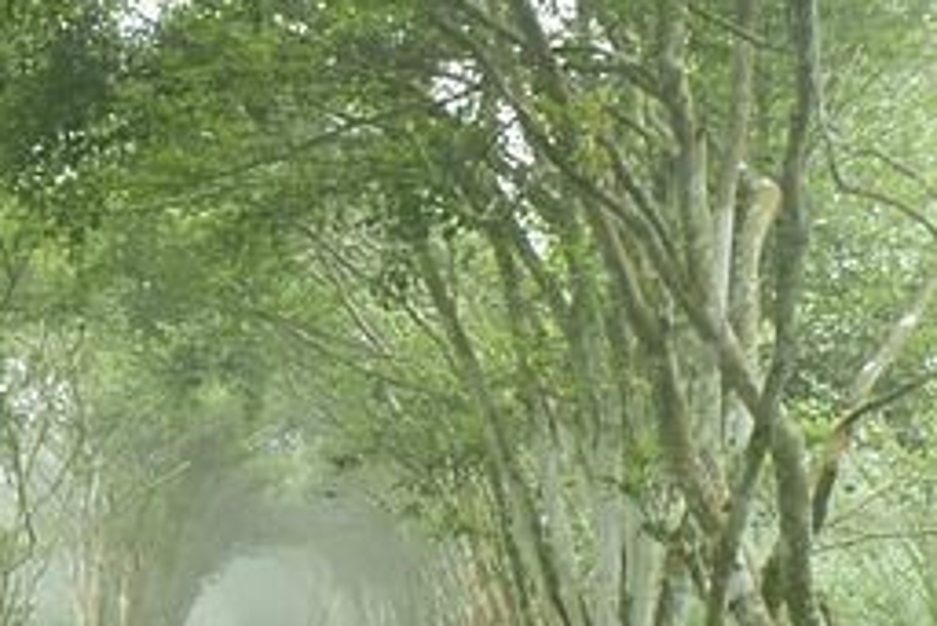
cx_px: -461
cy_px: 646
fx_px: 1901
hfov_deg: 22.7
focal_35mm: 73
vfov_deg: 18.2
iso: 200
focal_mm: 10.9
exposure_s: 1/125
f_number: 1.7
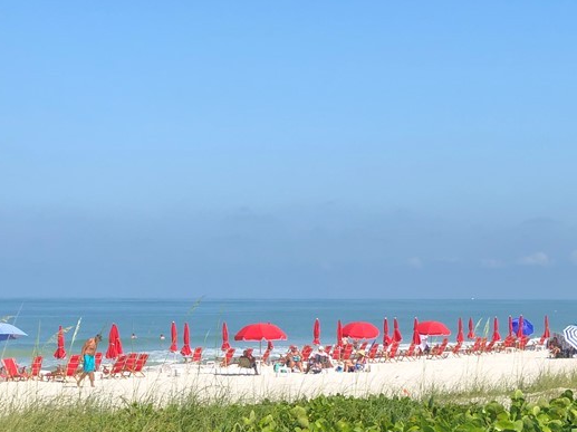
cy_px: 346
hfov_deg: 17.2
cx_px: 488
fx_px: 1882
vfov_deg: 13.0
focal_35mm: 113
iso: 20
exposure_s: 1/838
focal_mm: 6.6
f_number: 2.8
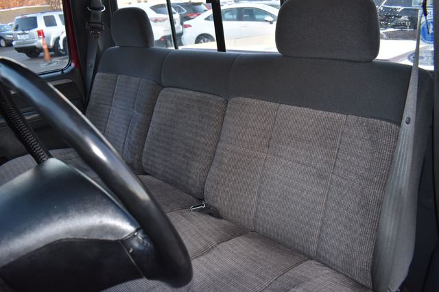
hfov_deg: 67.4
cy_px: 146
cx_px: 220
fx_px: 329
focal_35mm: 27
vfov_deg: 47.9
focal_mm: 18
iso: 800
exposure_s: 1/125
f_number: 5.6
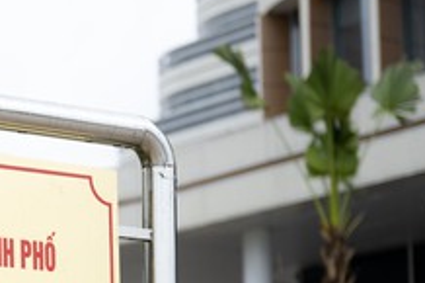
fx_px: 1663
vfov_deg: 9.6
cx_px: -172
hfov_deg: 13.8
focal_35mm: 141
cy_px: 360
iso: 125
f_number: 3.2
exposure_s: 1/320
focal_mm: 48
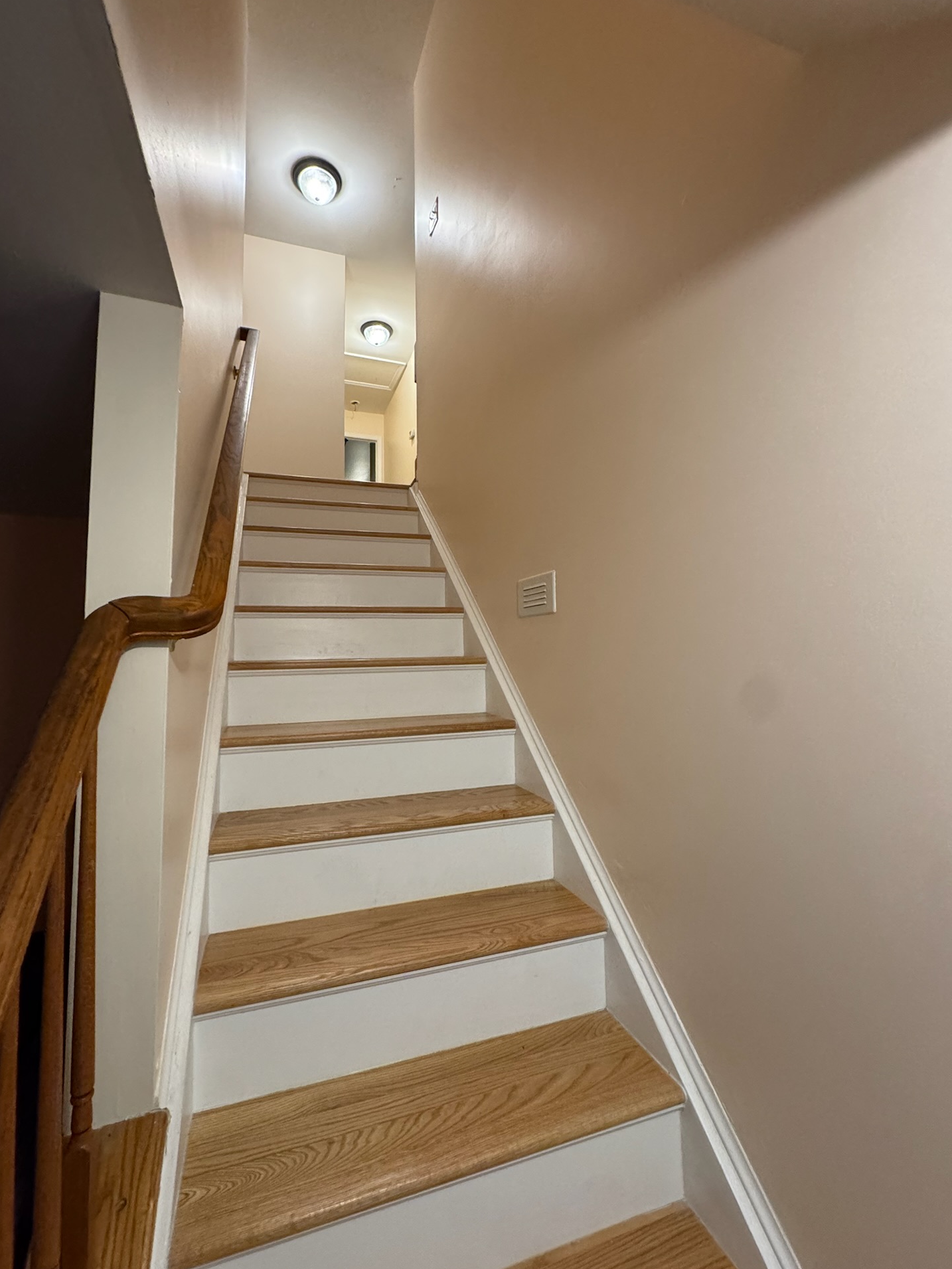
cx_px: 445
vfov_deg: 98.1
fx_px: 550
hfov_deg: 81.7
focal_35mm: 15
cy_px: 607
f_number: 2.2
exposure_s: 1/60
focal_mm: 2.22
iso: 320
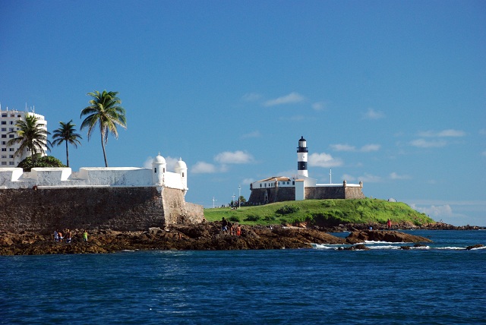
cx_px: 243
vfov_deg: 11.4
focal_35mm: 120
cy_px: 162
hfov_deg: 17.0
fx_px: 1621
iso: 800
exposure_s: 1/500
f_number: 7.1
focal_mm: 80
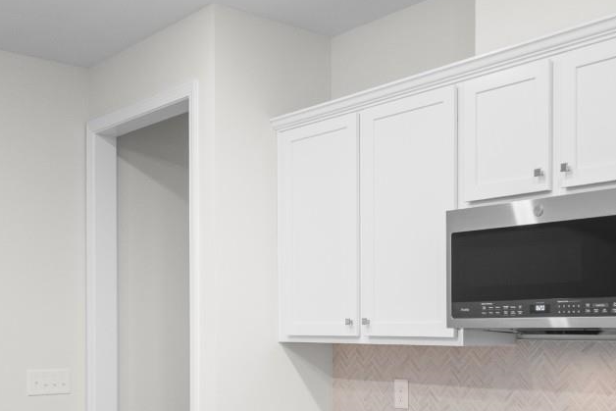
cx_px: 334
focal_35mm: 49
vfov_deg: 27.1
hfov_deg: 40.3
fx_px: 839
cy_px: 314
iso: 100
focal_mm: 13
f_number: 4.8
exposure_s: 1/1.25
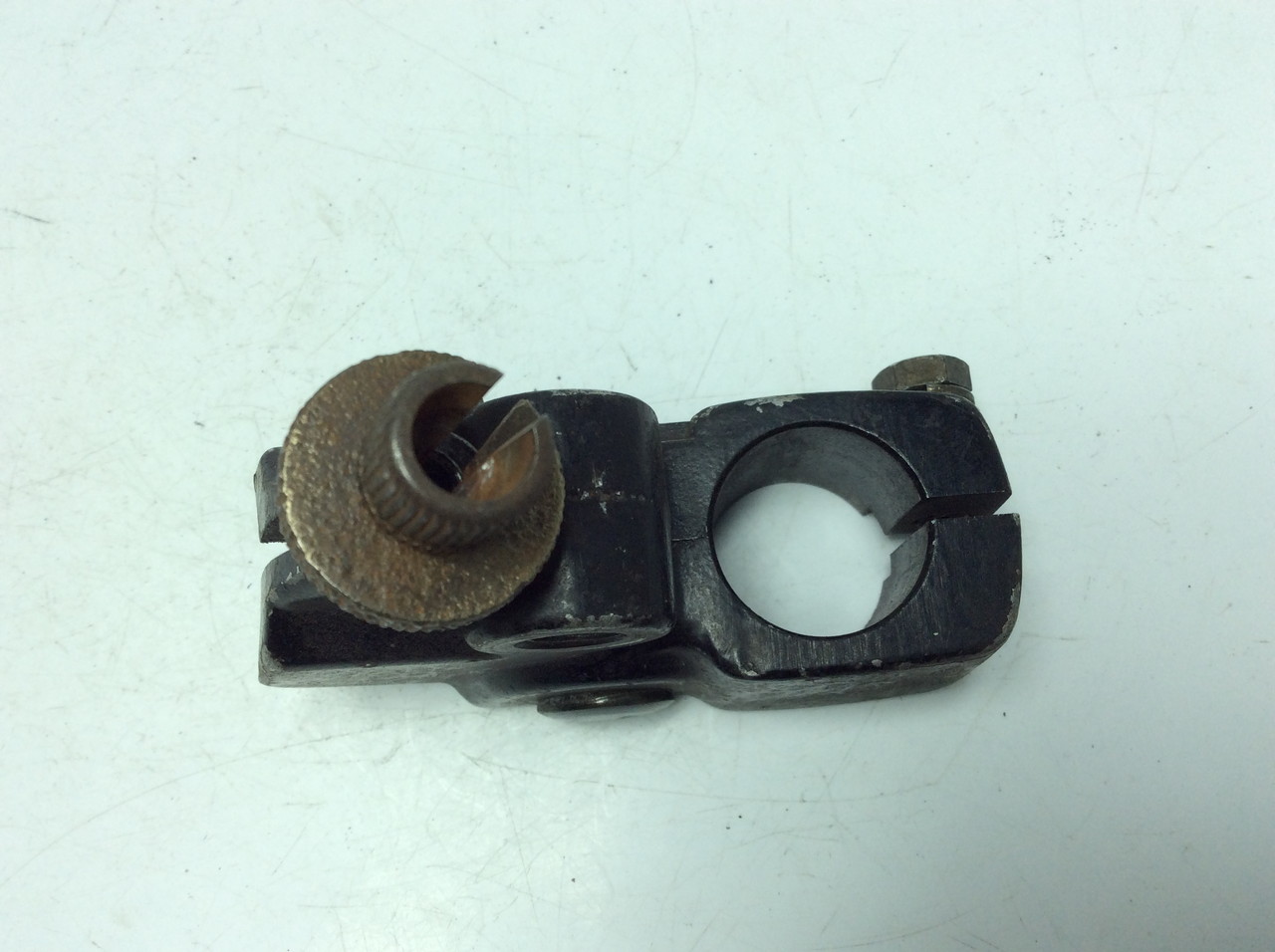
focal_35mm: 32
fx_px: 1177
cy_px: 476
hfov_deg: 56.9
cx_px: 638
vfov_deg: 44.1
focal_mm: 3.3
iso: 32
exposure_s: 1/440
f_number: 2.4
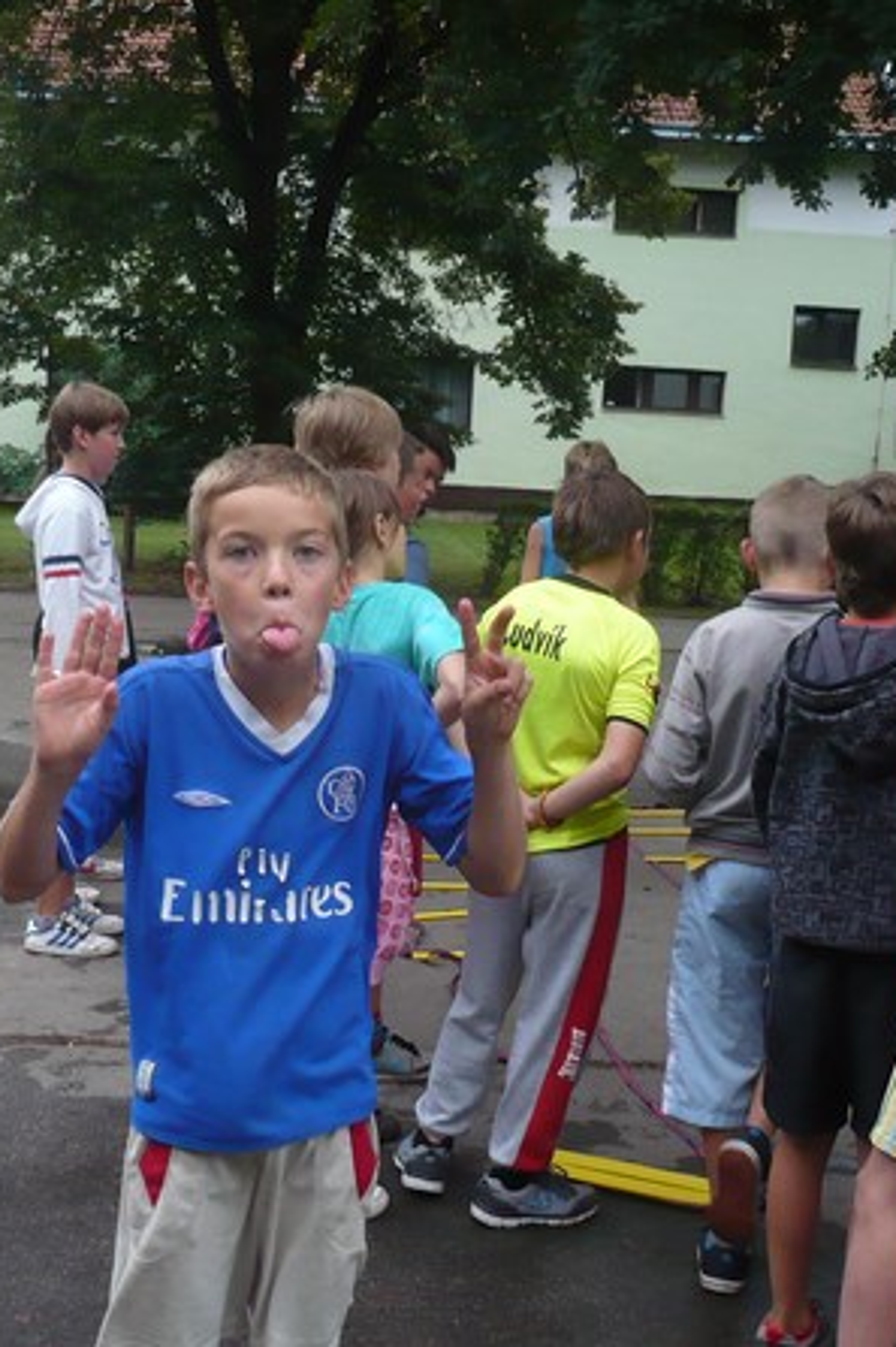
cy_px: 677
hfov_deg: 27.4
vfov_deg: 40.4
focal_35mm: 49
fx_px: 1831
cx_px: 341
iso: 200
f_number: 2.8
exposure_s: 1/100
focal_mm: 5.8
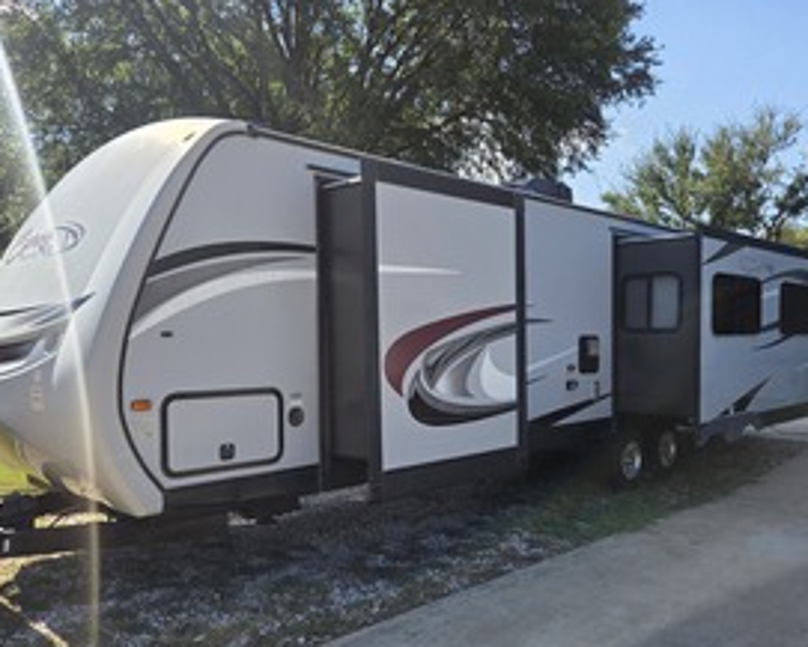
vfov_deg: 49.8
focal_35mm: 29
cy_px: 377
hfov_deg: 60.4
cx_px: 400
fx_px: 694
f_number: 1.8
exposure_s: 1/2686
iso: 80
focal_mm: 5.4
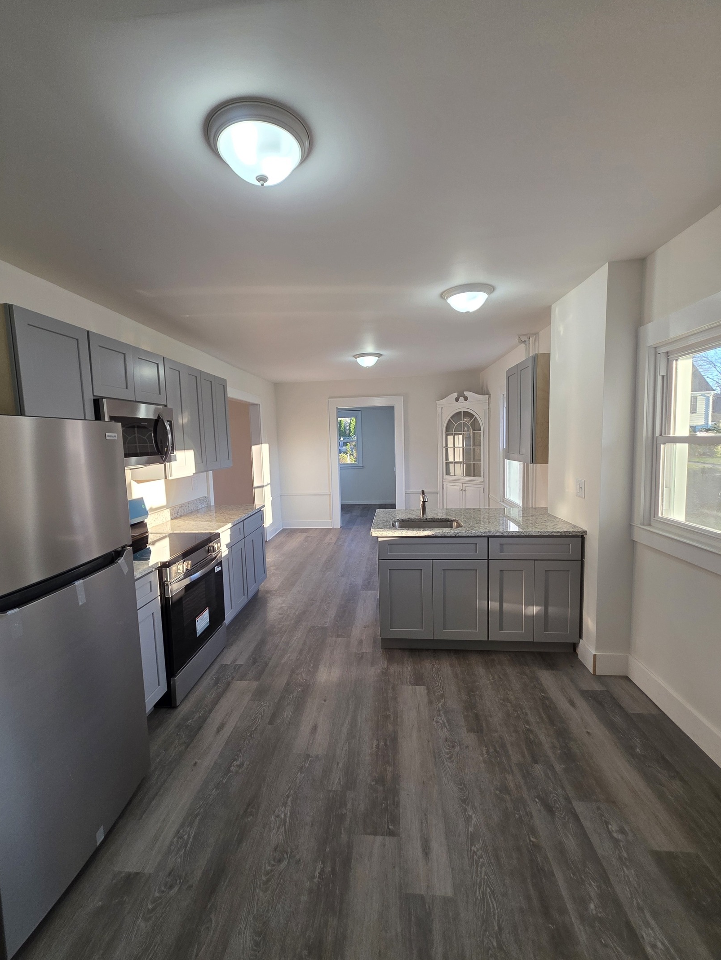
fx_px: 389
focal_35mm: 14
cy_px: 480
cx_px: 351
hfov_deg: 85.7
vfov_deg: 102.1
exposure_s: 1/120
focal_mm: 2.2
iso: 100
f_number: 1.9
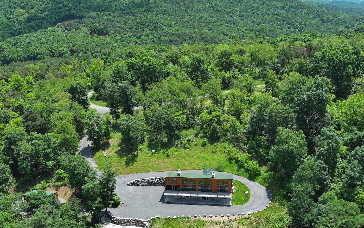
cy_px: 130
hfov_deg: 49.2
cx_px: 197
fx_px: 397
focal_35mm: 40
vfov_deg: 32.0
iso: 100
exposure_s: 1/567
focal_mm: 10.57
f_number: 2.8
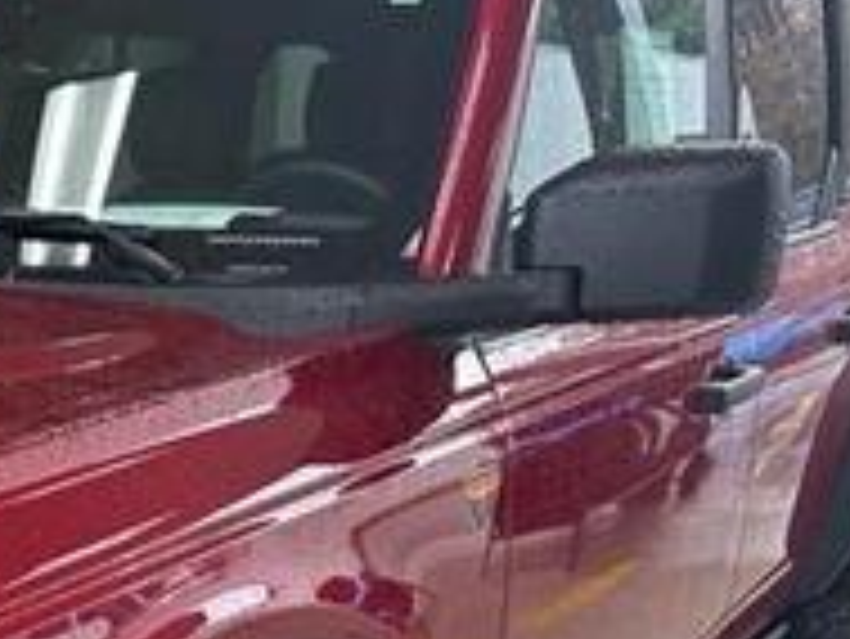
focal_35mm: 64
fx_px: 1573
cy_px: 738
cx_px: -85
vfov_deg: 21.5
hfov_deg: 27.6
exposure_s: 1/60
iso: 200
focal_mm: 6.86
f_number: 1.78
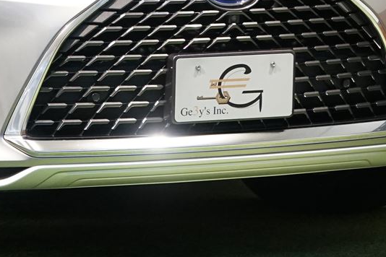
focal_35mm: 218
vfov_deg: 6.3
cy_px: -47
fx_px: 2337
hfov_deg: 9.4
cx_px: 27
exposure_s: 1/100
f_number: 5
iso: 2500
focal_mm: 61
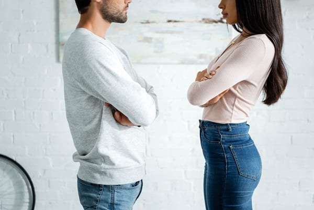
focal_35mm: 70
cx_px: 157
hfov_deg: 28.8
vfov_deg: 19.5
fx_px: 611
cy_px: 105
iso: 100
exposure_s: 1/160
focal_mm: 70
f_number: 3.5
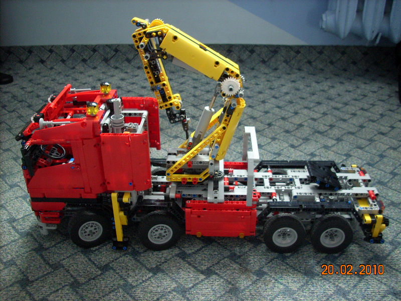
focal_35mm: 37
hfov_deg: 50.1
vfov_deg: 38.7
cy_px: 150
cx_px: 200
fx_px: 429
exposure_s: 1/6.7
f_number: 2.8
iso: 200
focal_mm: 6.2
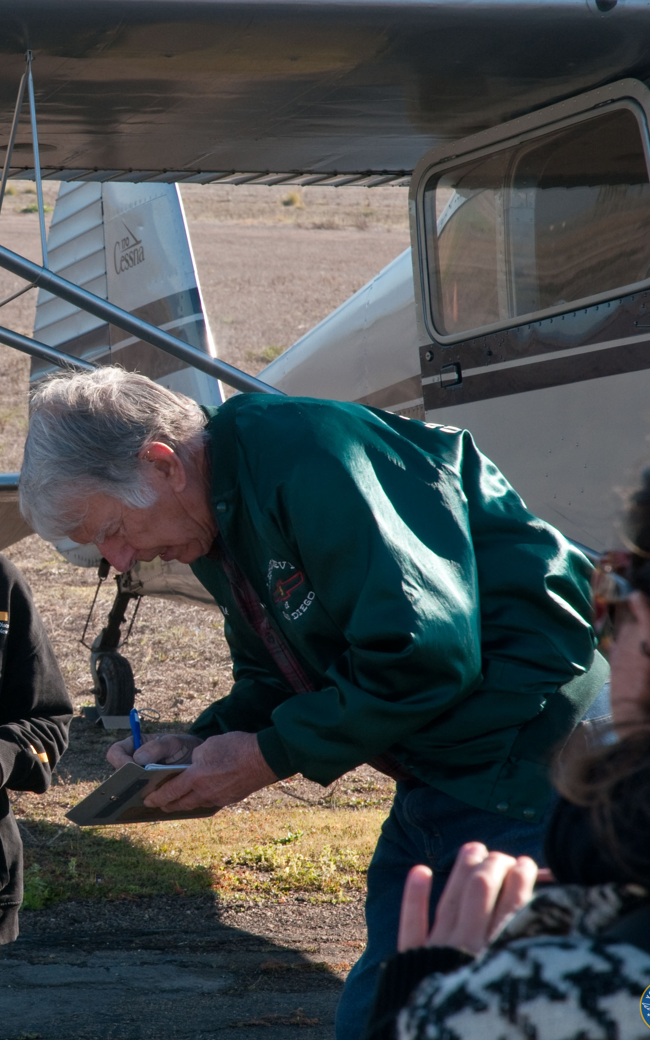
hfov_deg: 8.0
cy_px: 517
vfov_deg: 12.9
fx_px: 4592
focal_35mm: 162
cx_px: -86
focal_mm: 70
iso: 100
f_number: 10
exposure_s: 1/100
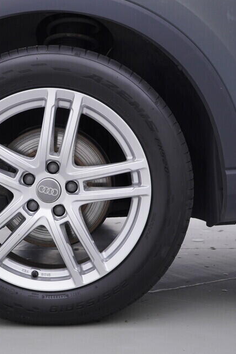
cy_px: 175
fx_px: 561
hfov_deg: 23.6
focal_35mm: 57
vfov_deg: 35.1
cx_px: 63
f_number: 4
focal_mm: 24
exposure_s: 1/60
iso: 125
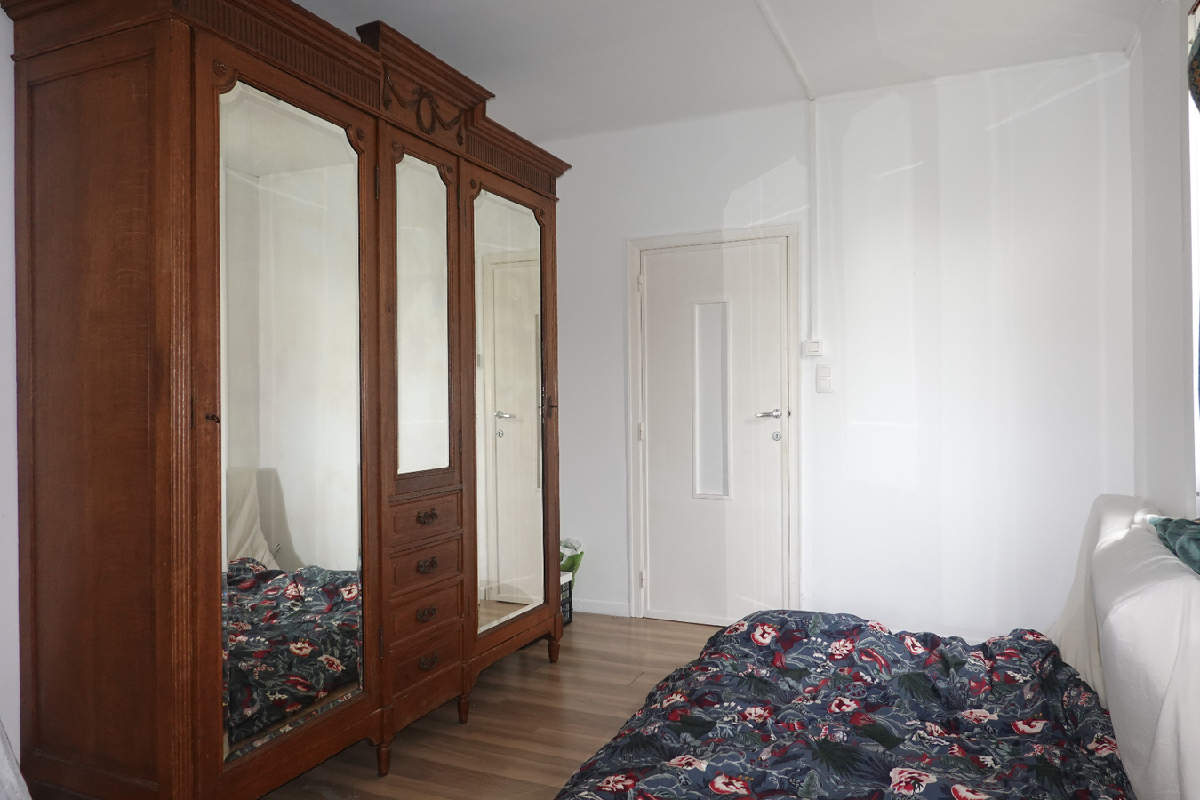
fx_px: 800
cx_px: 600
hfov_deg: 73.7
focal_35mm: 24
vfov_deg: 53.1
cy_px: 400
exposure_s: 1/30
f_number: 3.2
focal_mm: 9
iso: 400
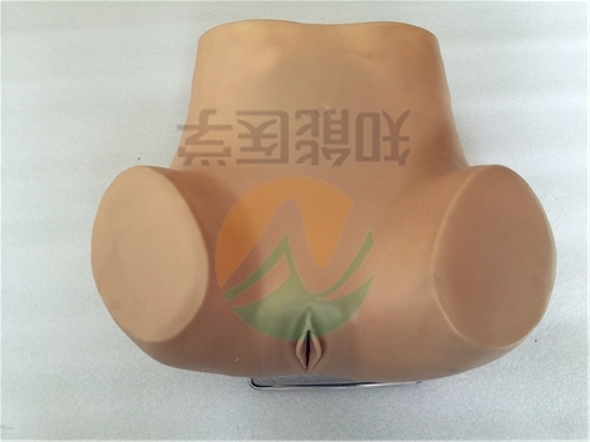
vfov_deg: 48.2
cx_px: 295
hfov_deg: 61.7
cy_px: 221
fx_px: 494
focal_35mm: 29
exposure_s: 1/17
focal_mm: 4.15
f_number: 2.2
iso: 40
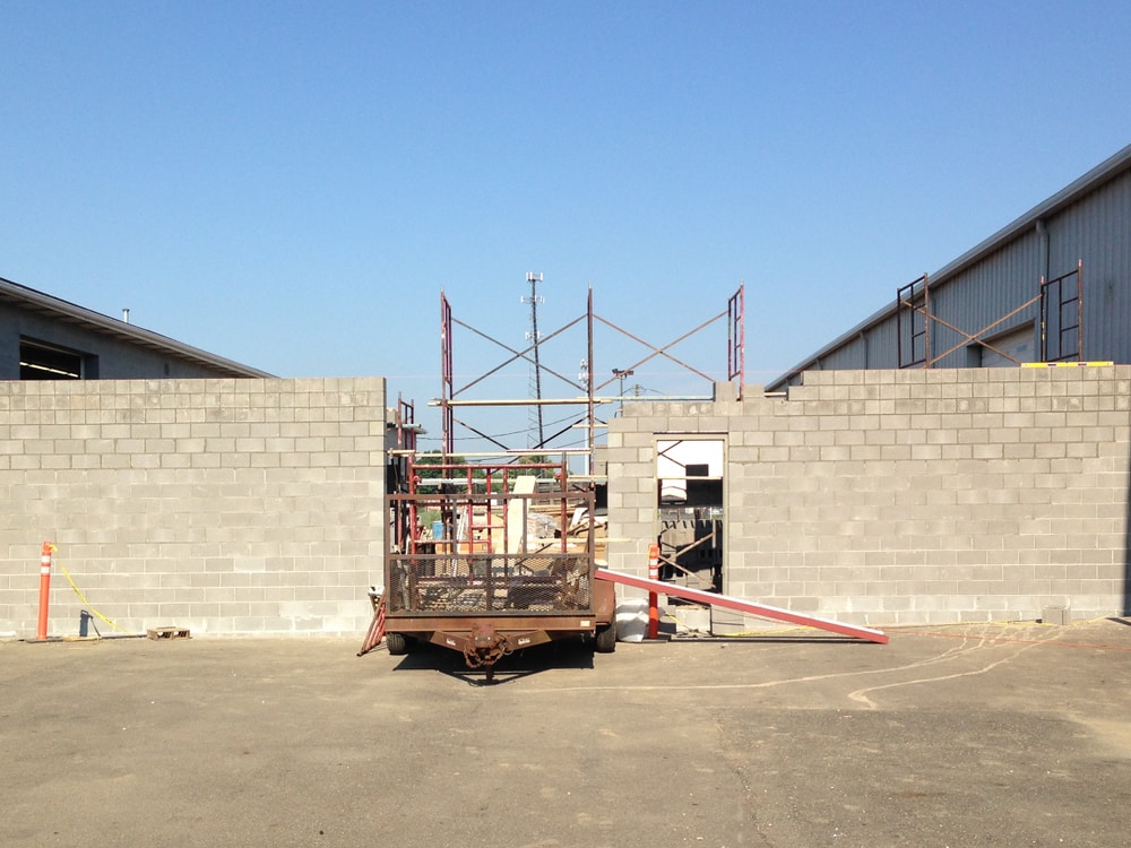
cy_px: 510
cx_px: 573
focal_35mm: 44
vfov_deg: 32.8
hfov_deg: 42.9
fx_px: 1438
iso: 50
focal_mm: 4.12
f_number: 2.4
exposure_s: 1/1642
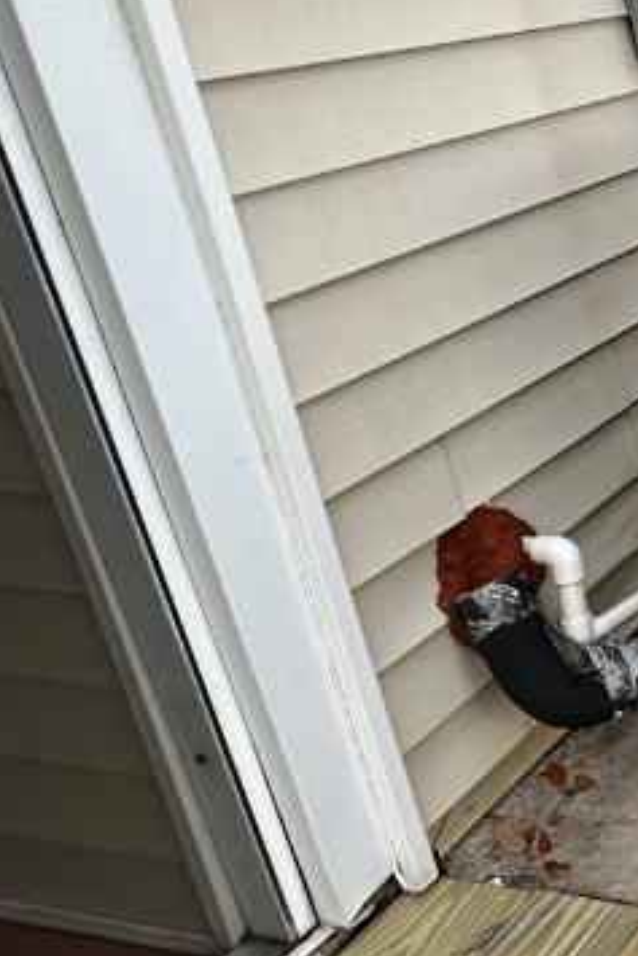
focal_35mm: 42
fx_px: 1115
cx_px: 1225
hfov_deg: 19.9
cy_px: 280
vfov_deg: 45.3
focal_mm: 2.22
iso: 100
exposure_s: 1/99
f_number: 2.2
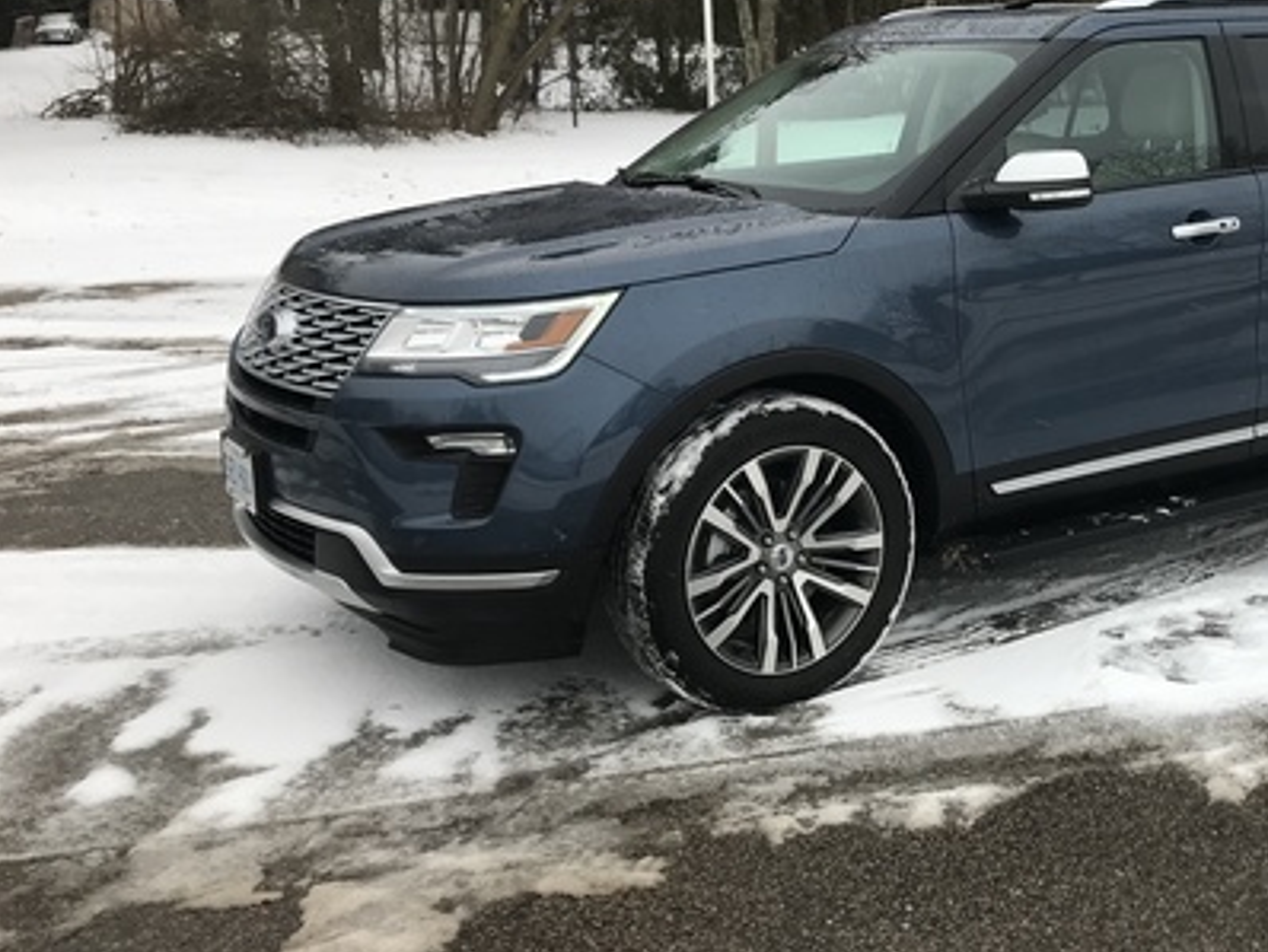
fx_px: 1649
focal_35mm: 45
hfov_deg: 40.6
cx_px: 981
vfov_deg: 31.7
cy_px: 258
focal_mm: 3.99
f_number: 1.8
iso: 20
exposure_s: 1/474
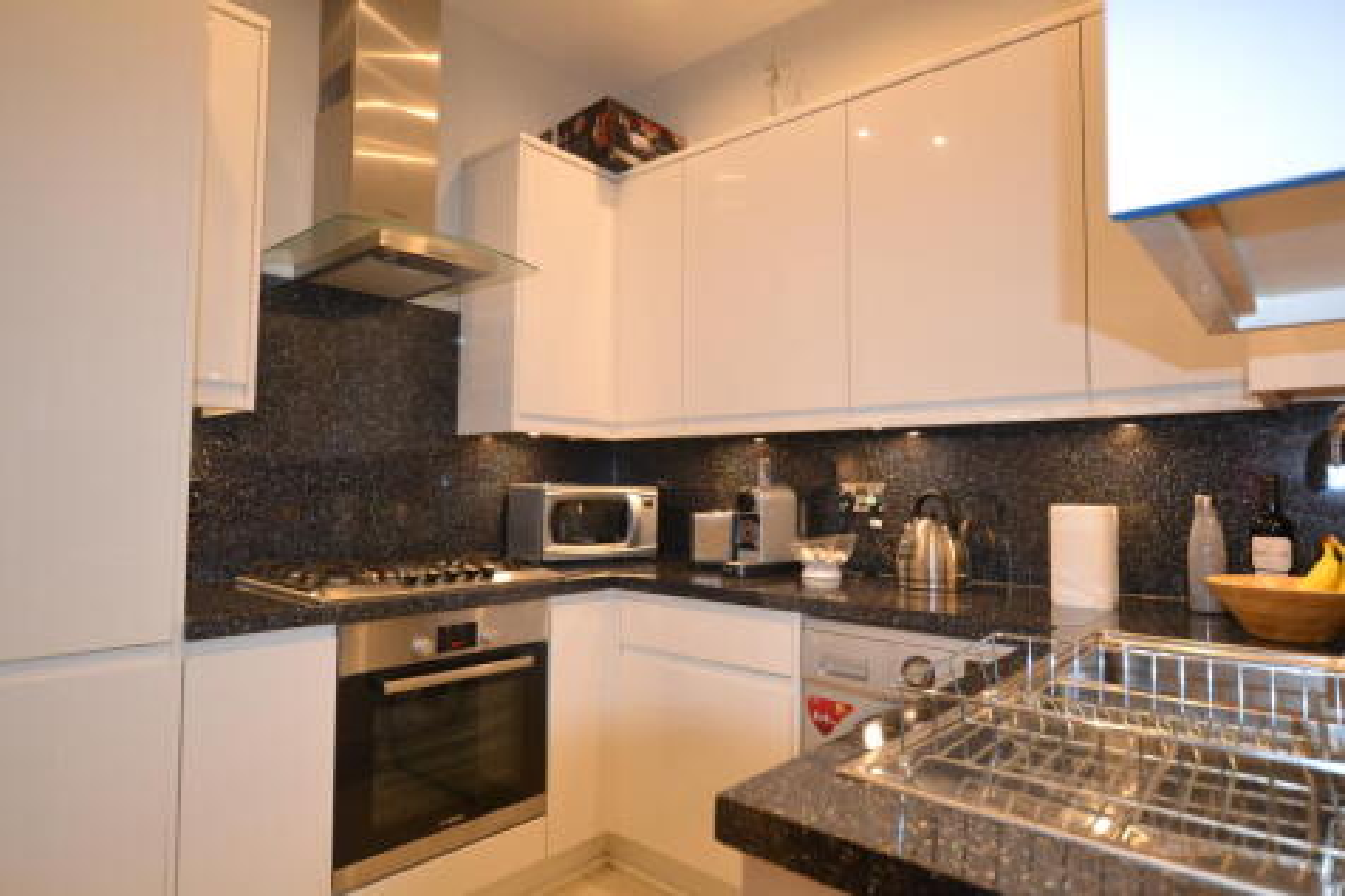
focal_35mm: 15
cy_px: 448
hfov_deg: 100.4
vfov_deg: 77.3
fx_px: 560
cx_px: 672
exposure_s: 1/60
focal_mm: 10
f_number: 3.5
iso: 800
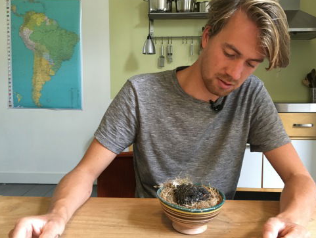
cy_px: 115
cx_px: 156
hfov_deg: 59.9
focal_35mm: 30
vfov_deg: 46.9
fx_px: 274
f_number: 2.2
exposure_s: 1/25
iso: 200
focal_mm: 4.15
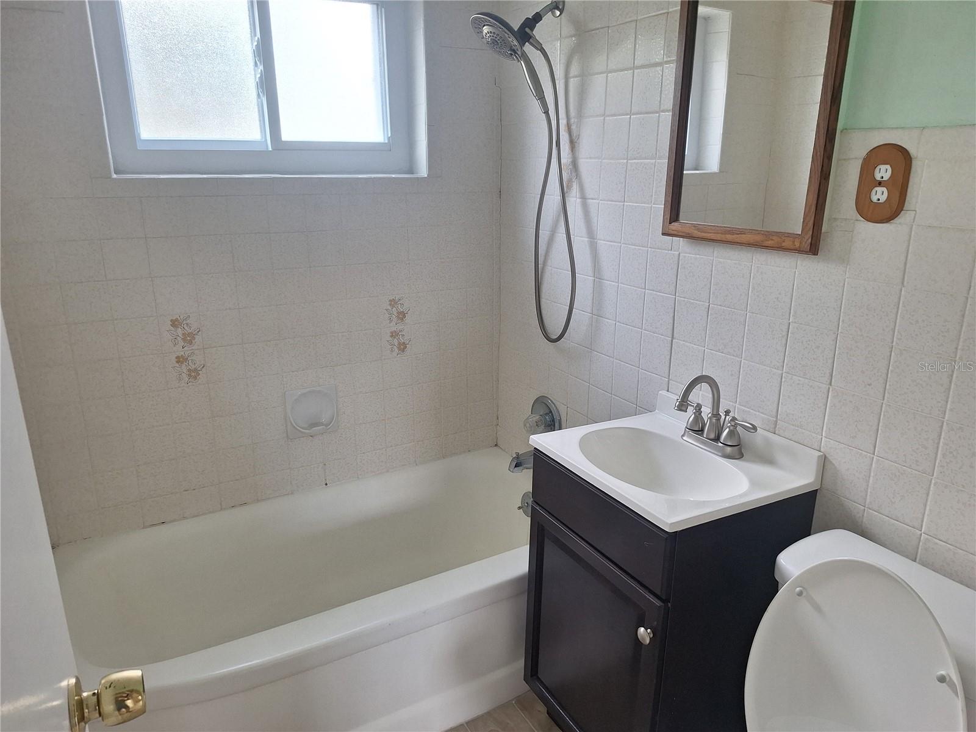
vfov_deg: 58.9
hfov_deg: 73.9
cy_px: 366
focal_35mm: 23
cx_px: 488
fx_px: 648
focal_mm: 5.54
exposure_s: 1/40
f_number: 1.8
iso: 50
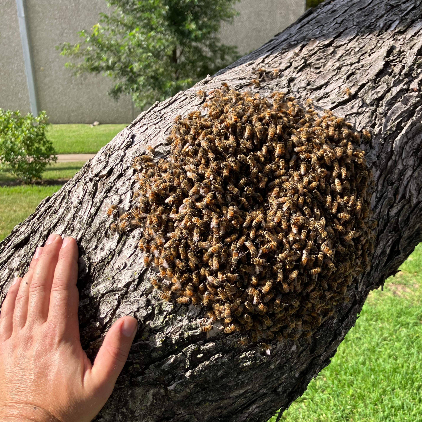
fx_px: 483
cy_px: 253
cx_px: 224
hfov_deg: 47.2
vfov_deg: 47.0
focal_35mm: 35
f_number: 1.8
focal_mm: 3.99
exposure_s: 1/500
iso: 32
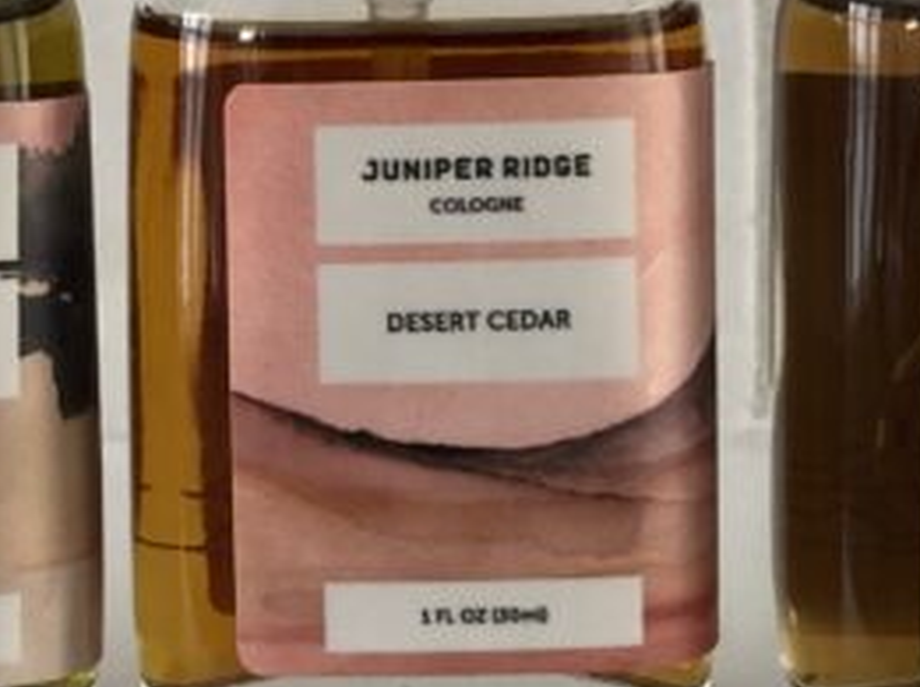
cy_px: 81
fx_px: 2919
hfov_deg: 17.5
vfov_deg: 13.3
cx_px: 11
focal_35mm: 110
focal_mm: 4
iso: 40
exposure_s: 1/17
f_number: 1.8
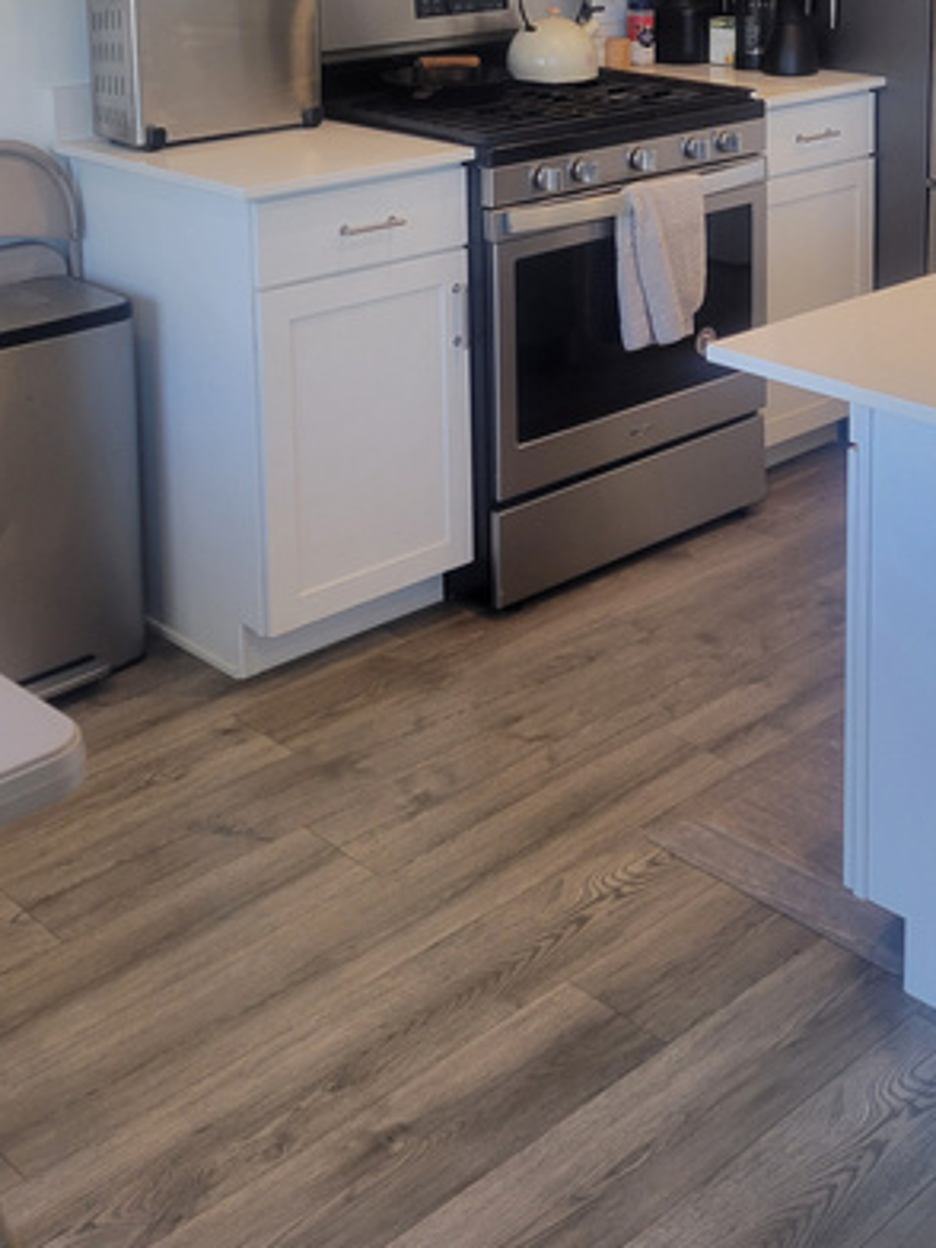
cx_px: 774
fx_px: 1839
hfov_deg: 27.9
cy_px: 70
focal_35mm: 51
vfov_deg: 34.8
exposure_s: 1/120
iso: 100
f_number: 1.8
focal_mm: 5.4
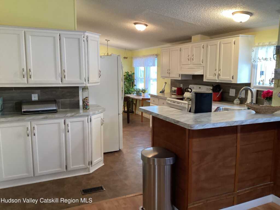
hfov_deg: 58.4
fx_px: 251
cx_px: 140
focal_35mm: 31
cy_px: 105
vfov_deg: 45.4
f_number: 2.4
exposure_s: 1/60
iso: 320
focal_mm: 3.3
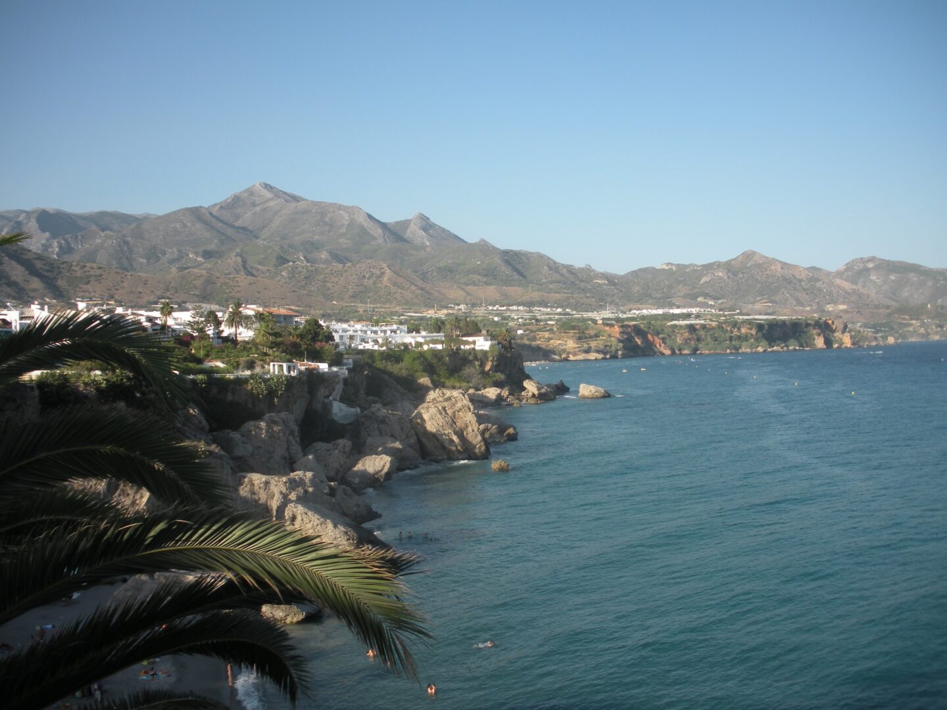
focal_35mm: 35
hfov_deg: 52.6
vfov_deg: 40.7
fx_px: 958
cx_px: 474
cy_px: 355
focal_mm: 6.3
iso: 64
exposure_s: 1/494
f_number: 3.5
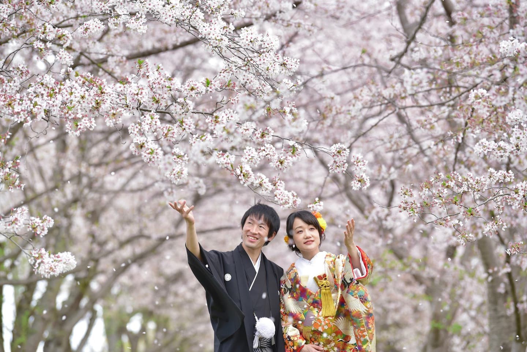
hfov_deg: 12.8
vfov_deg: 8.6
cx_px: 264
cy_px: 176
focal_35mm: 160
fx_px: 2343
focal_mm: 160
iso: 800
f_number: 4
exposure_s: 1/1000
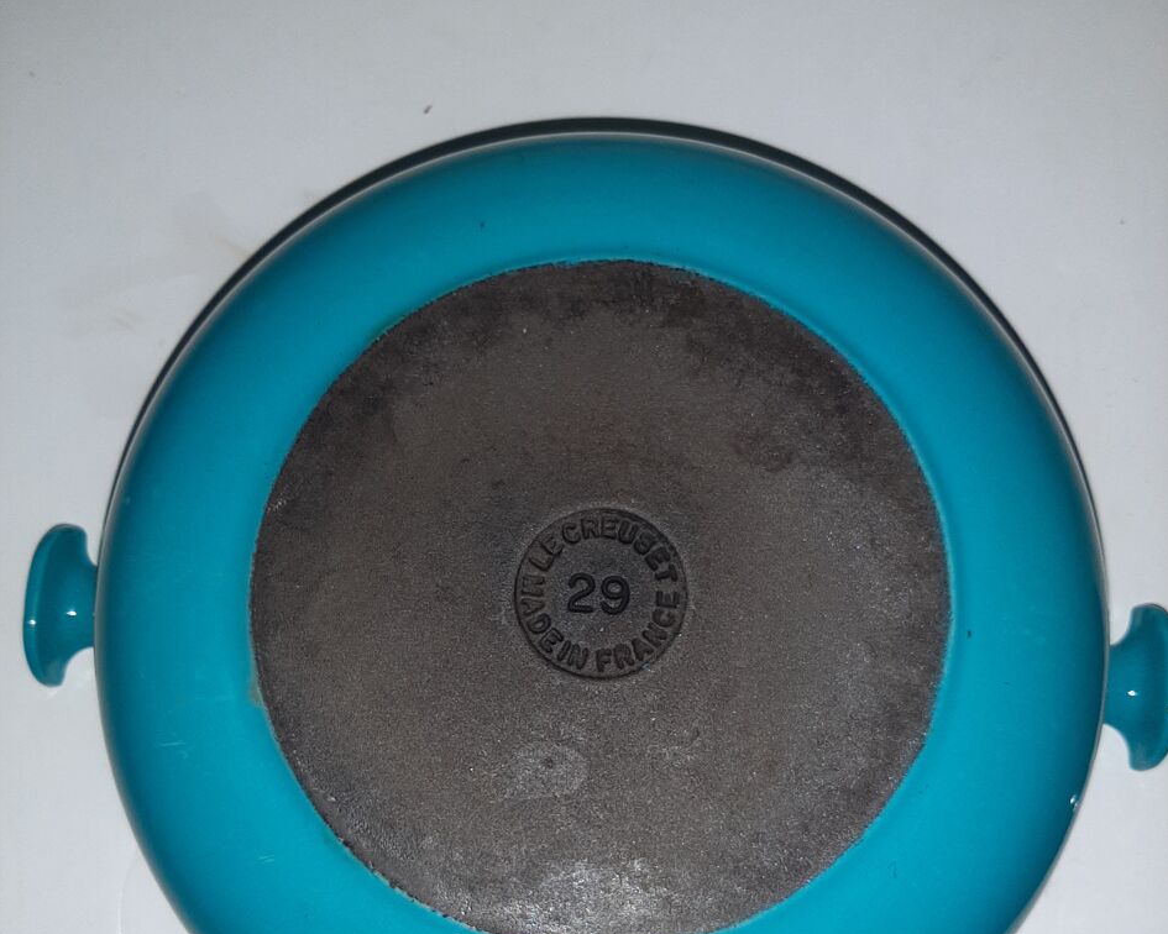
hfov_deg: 52.8
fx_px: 1175
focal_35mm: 34
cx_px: 585
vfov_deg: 42.9
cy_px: 603
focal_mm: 3.93
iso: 1000
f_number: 1.7
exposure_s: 1/17
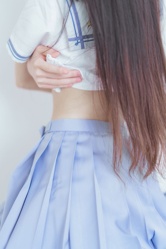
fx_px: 401
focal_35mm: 58
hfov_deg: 23.4
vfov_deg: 34.5
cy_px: 113
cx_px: 86
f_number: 1.4
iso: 125
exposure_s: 1/100
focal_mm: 50
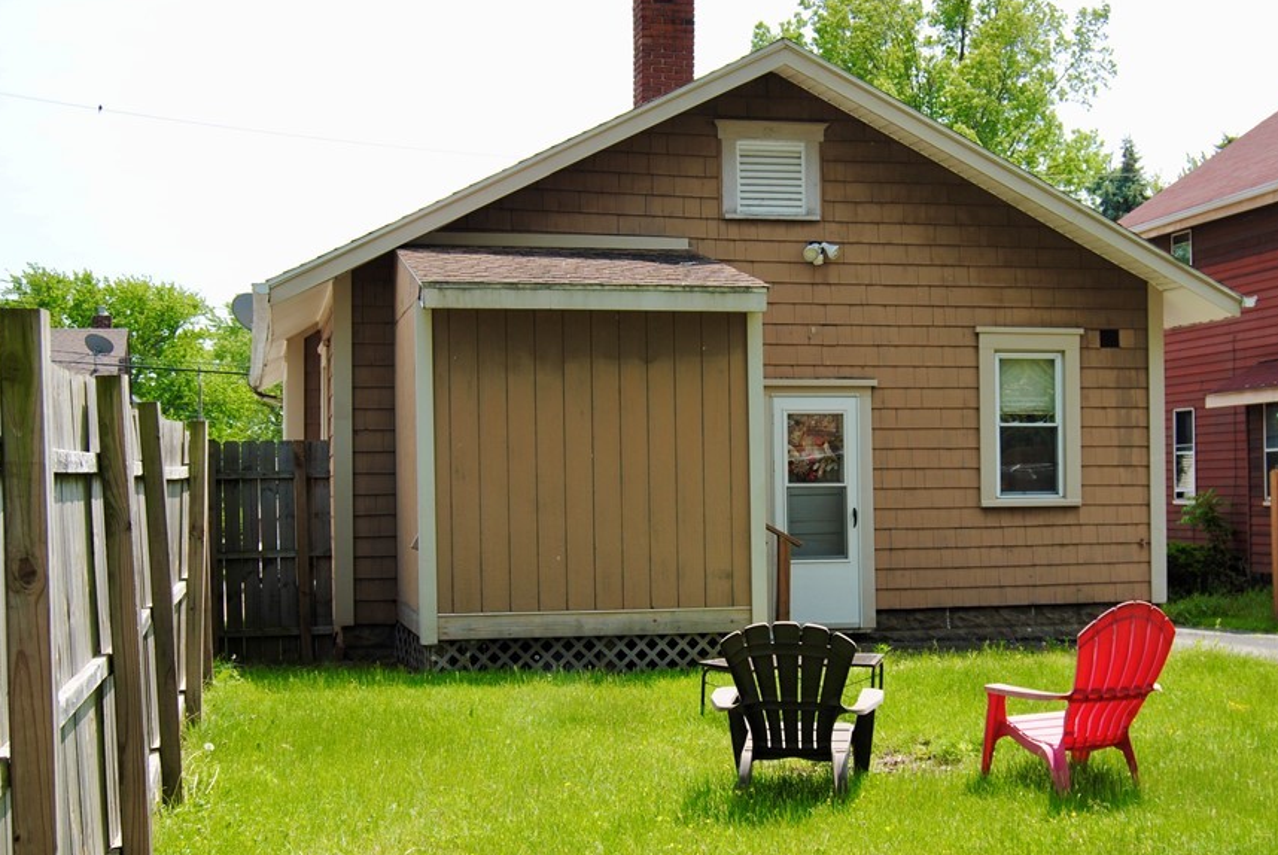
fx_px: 1883
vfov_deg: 25.5
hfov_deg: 37.4
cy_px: 499
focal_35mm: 53
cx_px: 701
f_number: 7.1
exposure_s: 1/200
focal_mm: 28
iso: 100
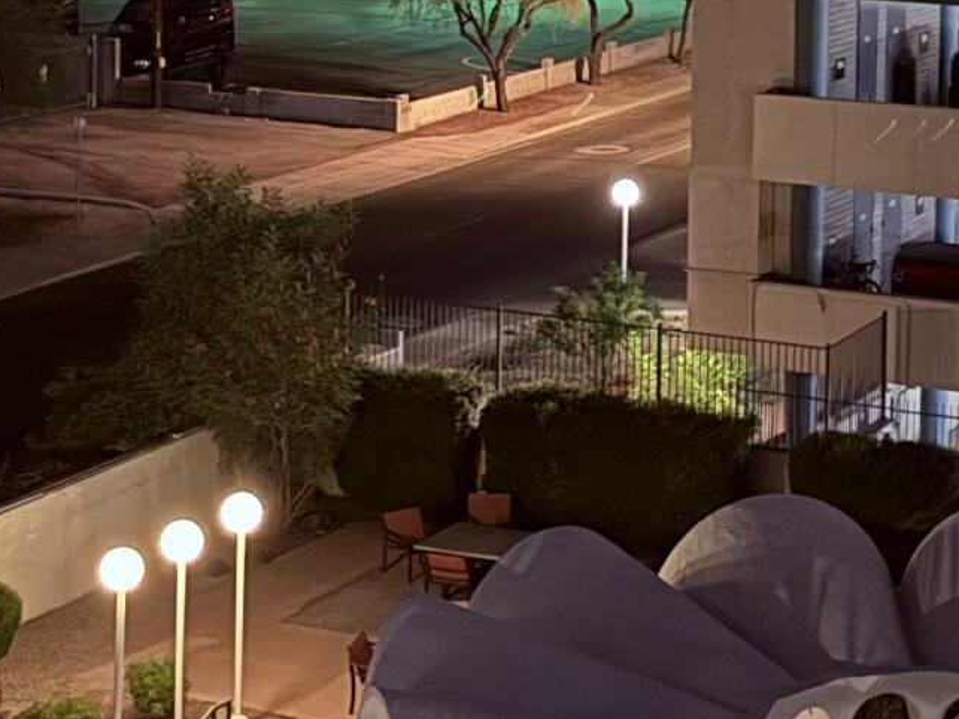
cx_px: 668
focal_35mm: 112
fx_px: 3102
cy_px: -91
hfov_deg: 17.5
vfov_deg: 13.0
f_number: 1.78
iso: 1000
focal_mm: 6.76
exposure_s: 1/11
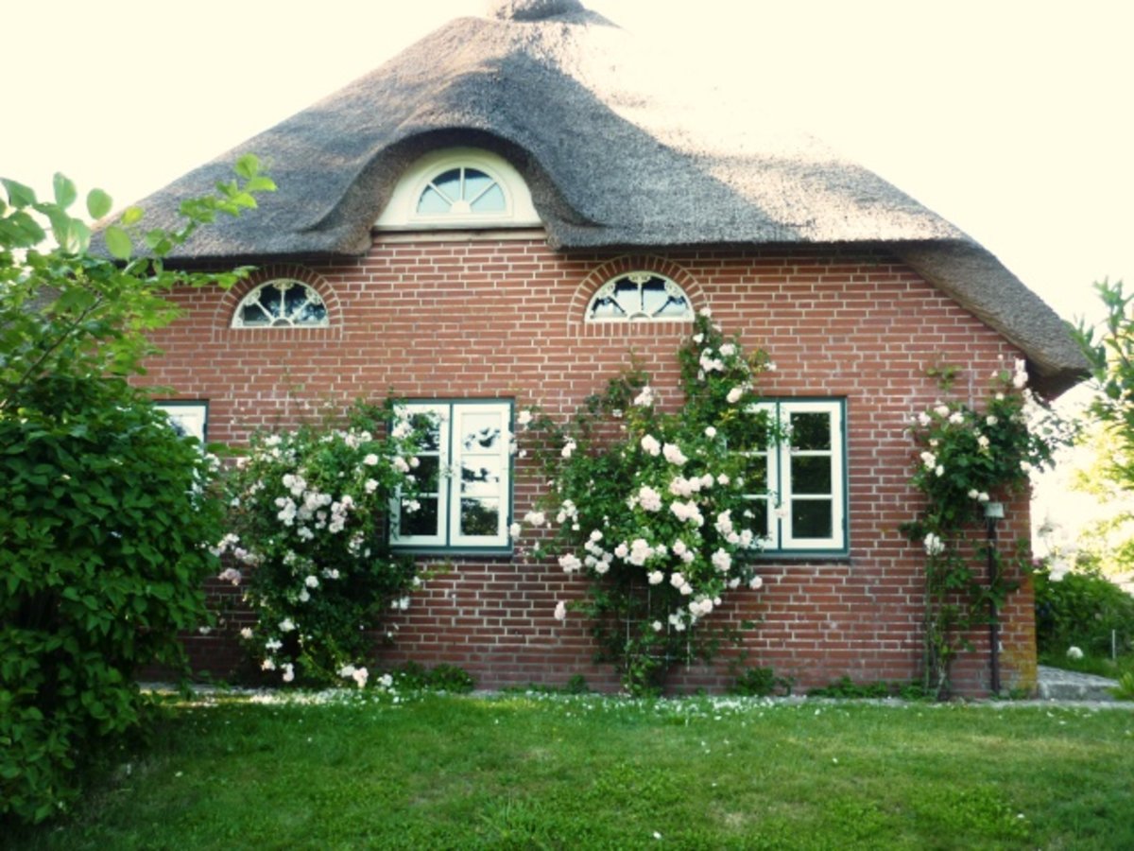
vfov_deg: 42.9
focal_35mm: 33
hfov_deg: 55.4
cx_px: 567
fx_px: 1081
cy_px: 426
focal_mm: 5.5
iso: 80
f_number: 2.8
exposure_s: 1/80
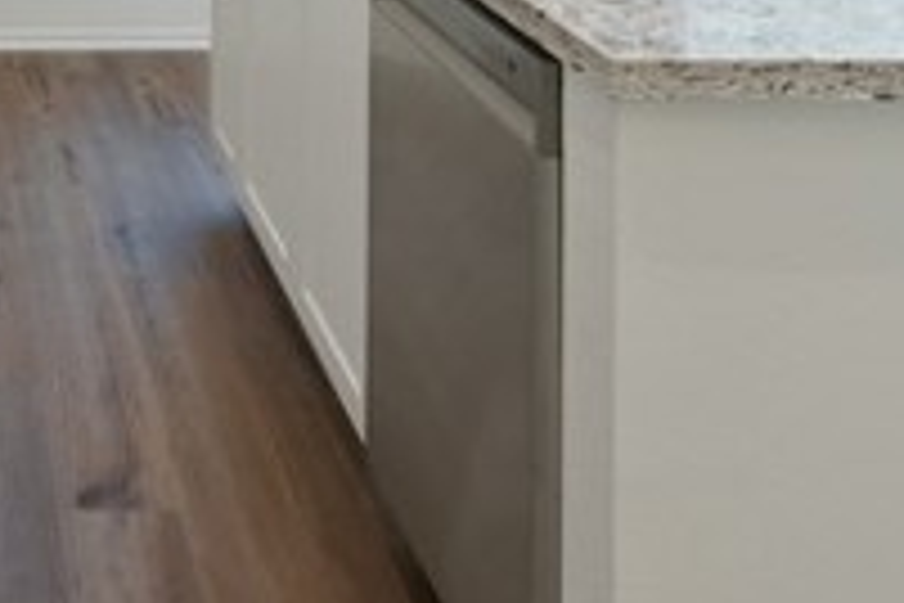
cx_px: -94
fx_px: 1532
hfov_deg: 29.6
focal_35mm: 61
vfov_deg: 18.5
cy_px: -412
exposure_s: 1/30
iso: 800
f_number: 8
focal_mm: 12
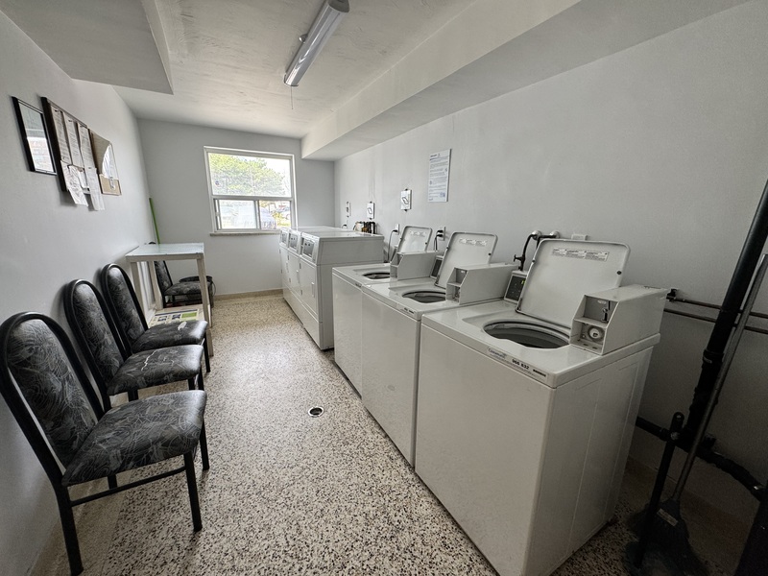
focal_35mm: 14
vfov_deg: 85.7
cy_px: 288
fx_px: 311
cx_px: 384
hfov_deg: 102.1
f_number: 2.2
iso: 160
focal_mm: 2.22
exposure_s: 1/99
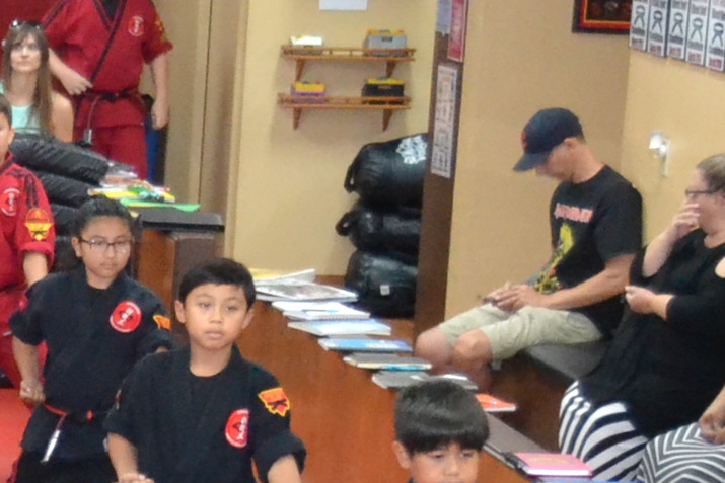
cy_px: 720
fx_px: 4089
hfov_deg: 9.5
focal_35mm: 203
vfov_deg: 6.7
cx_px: -666
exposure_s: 1/60
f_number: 4.5
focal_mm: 28
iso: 3200
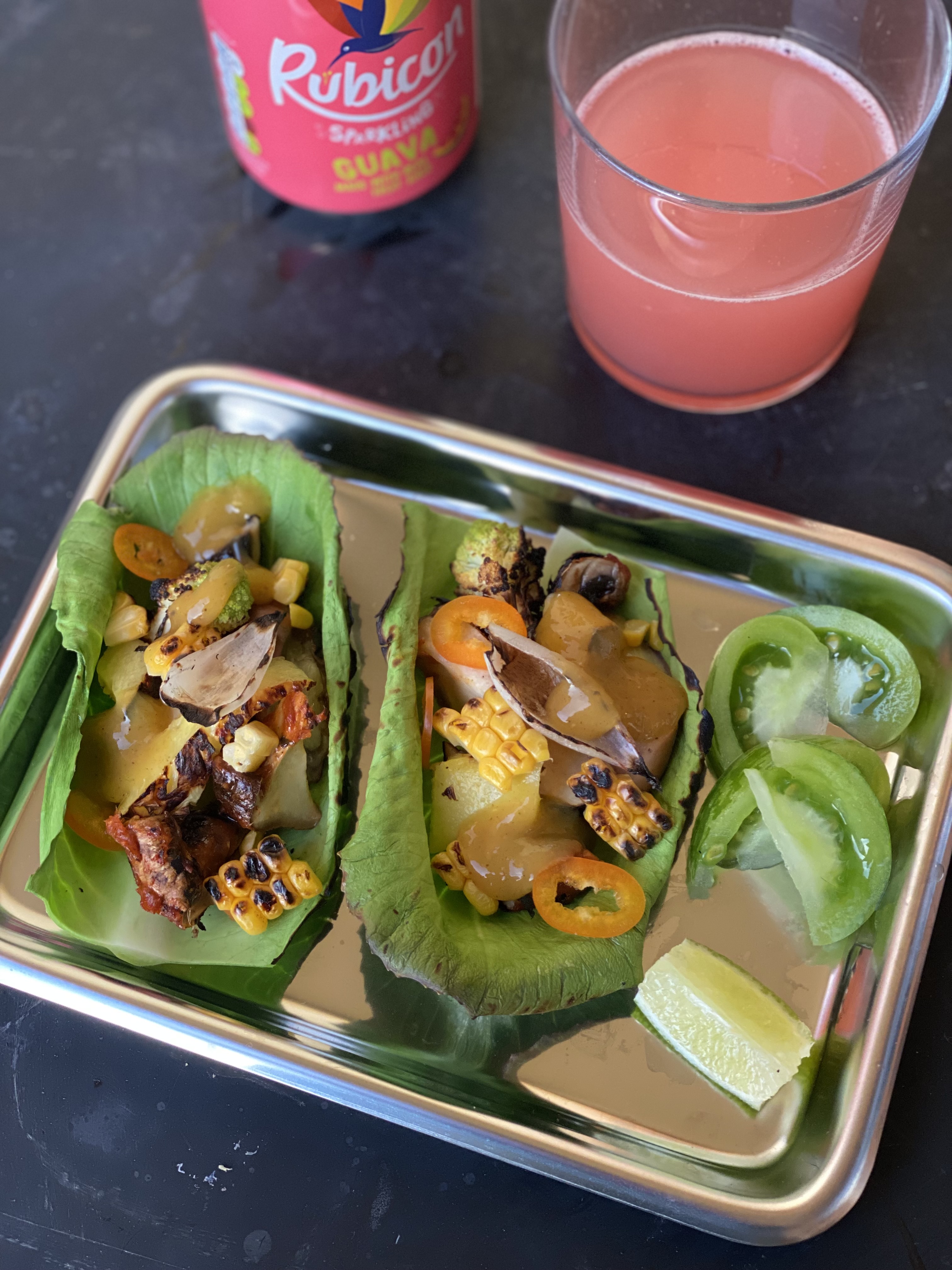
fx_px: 1907
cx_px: 476
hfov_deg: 28.0
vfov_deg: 36.8
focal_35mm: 52
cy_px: 635
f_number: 2
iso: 250
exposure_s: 1/102
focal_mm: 6
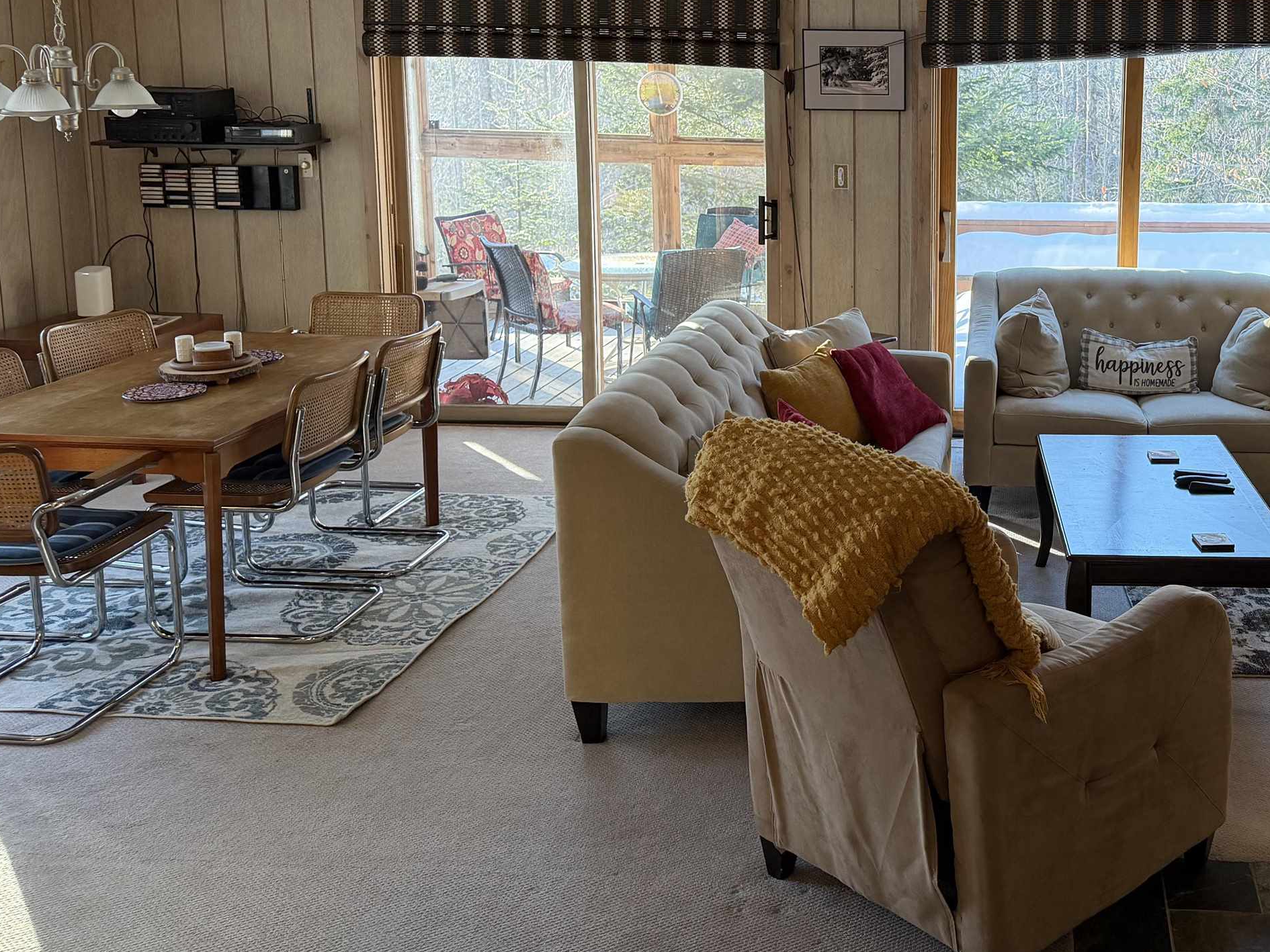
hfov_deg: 46.0
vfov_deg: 36.1
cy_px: 262
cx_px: 971
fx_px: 1431
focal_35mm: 39
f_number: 1.78
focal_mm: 6.76
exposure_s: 1/120
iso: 250
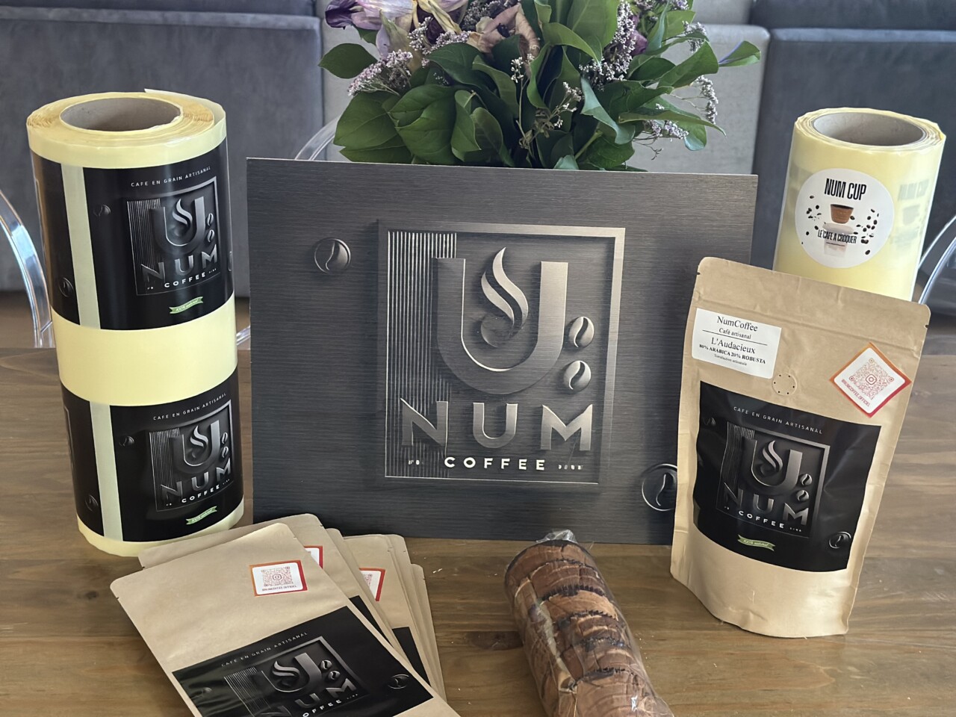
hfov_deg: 39.7
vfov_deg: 30.3
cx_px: 478
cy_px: 358
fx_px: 1326
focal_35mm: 48
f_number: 1.78
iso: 640
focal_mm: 6.86
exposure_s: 1/33
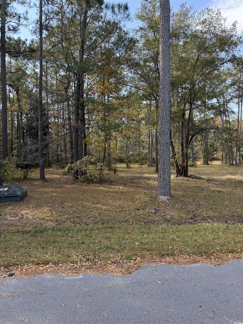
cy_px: 162
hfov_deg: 56.8
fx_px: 225
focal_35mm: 24
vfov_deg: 71.6
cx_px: 122
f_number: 1.78
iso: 100
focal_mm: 6.76
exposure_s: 1/580
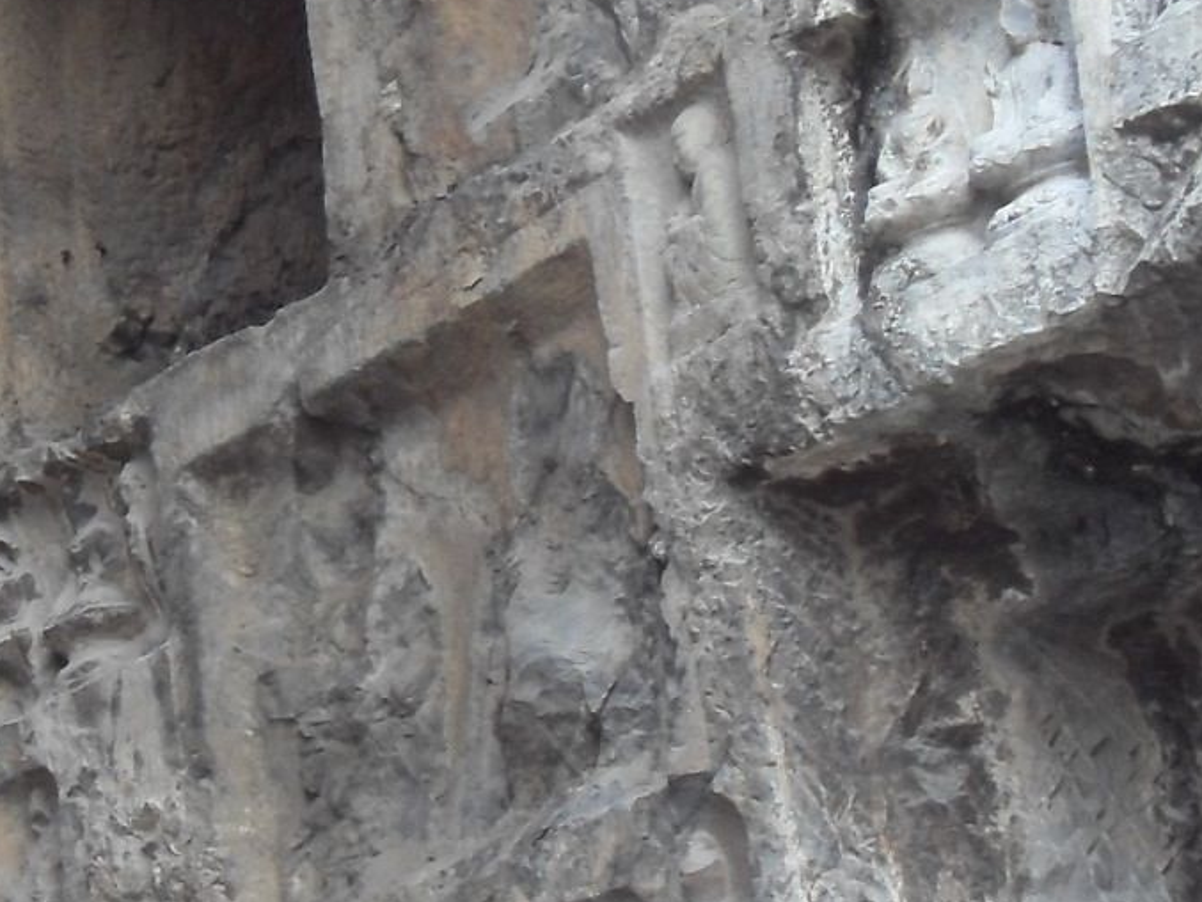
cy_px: 428
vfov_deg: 12.6
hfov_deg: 16.3
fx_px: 4098
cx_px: -39
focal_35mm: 118
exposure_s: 1/45
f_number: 3.5
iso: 160
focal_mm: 6.6
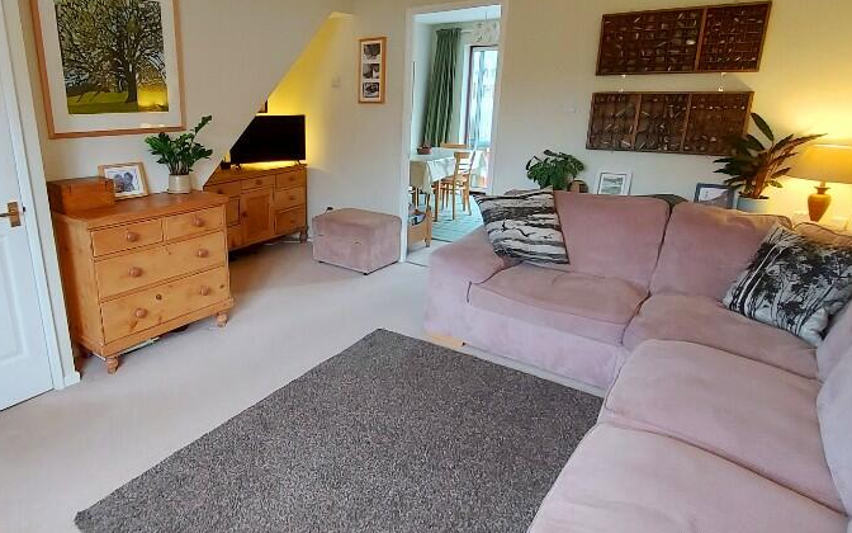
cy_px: 235
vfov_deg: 57.1
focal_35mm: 21
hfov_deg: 81.1
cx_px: 331
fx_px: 488
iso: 250
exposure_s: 1/50
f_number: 2.2
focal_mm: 1.74
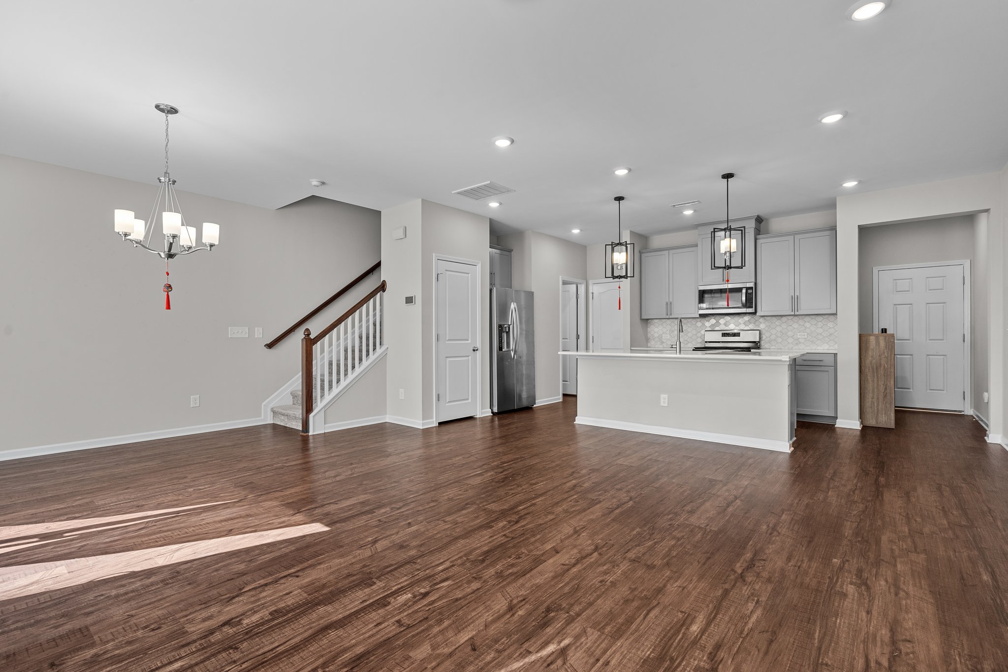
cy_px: 336
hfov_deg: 96.7
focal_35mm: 16
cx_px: 504
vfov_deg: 73.7
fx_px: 448
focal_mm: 16
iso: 400
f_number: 8
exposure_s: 1/4
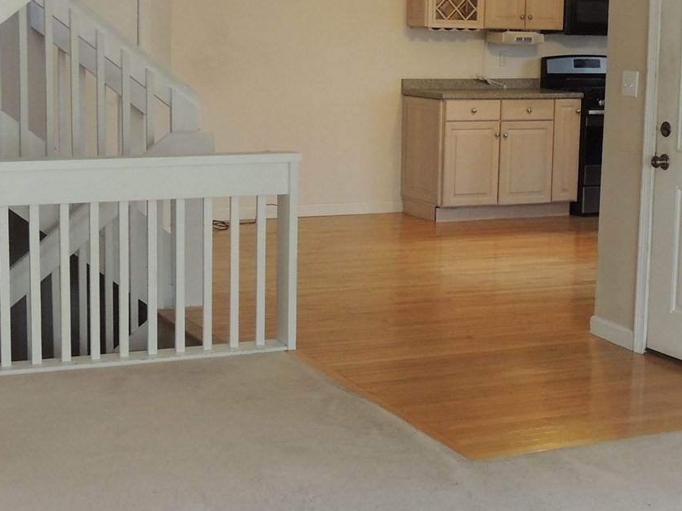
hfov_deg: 26.7
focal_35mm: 73
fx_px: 1438
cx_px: 385
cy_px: 243
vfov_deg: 20.2
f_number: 3.1
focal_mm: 5.3
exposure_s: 1/30
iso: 320
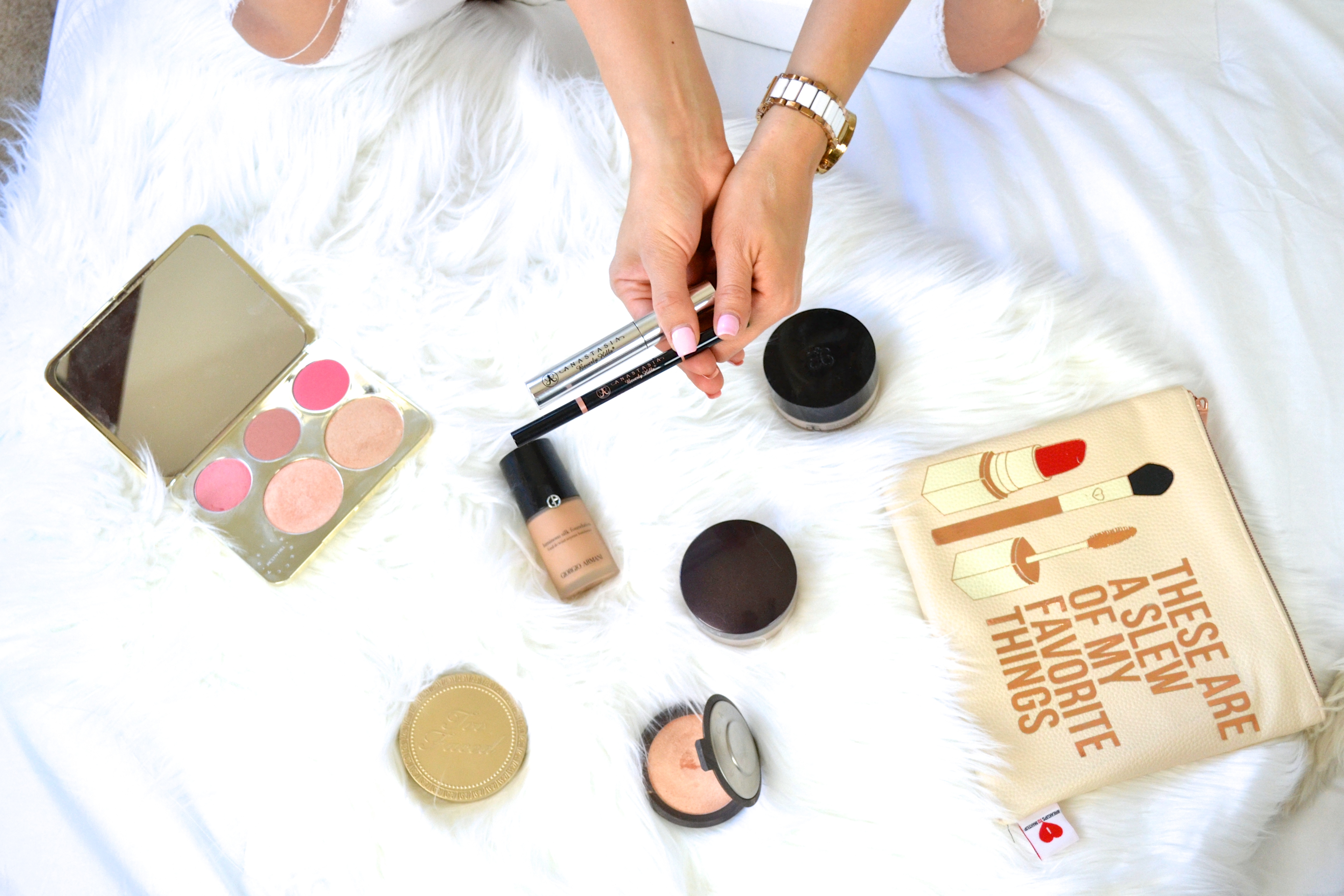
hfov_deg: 45.0
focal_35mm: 44
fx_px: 1624
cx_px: 672
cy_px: 448
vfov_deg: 30.8
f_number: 5.6
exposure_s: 1/200
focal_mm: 29
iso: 800
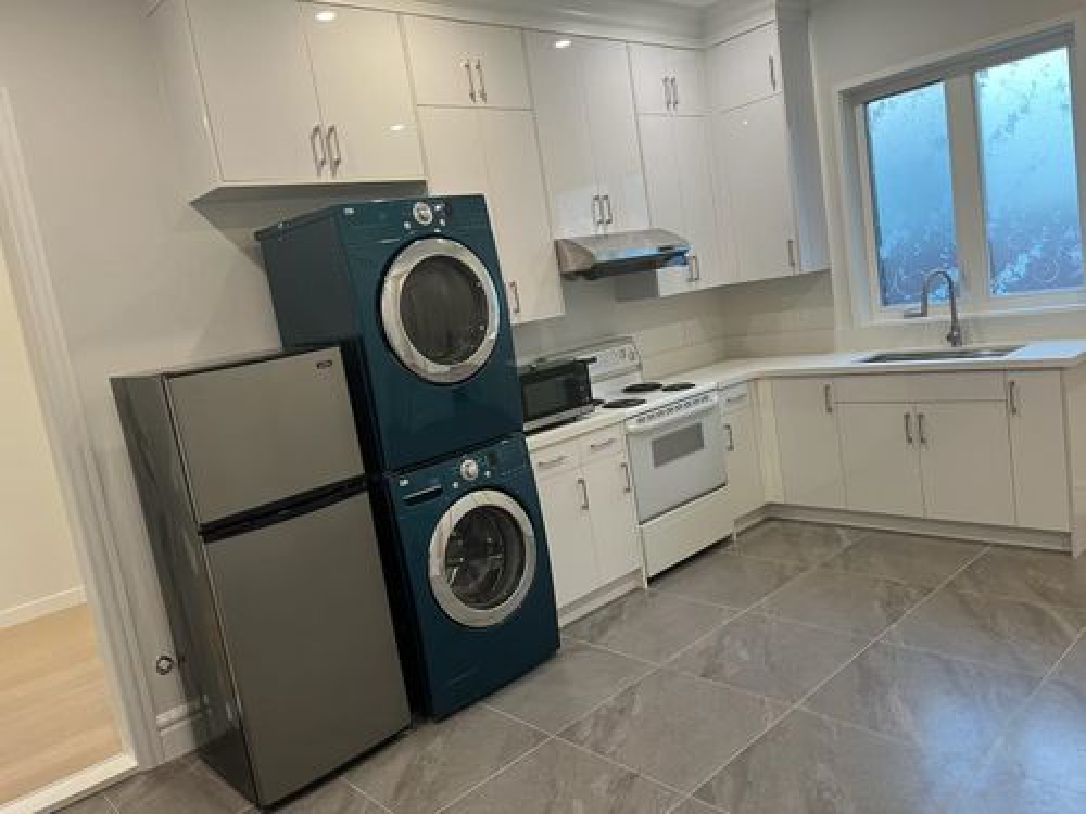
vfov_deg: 53.1
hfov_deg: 67.3
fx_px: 816
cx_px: 543
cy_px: 407
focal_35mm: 26
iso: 100
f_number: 1.6
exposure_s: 1/62
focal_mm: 5.1
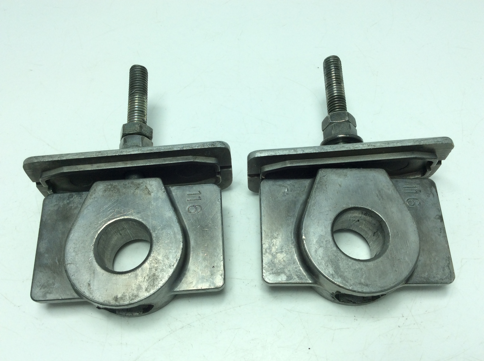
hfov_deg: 56.9
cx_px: 242
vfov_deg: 44.1
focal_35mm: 32
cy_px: 180
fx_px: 447
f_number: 2.4
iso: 32
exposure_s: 1/403
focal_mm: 3.3
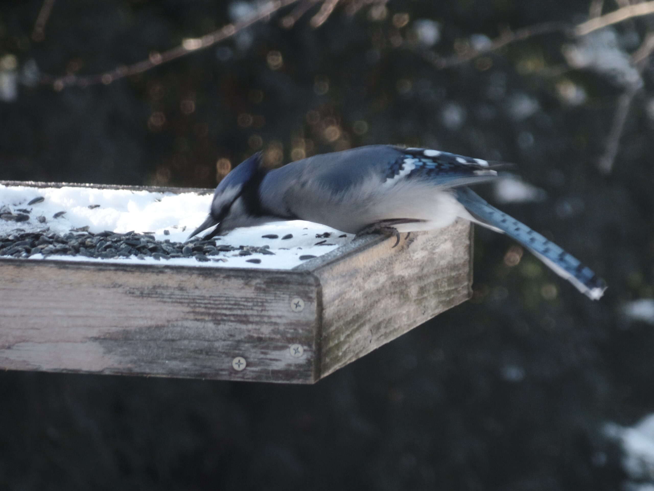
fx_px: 9125
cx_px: 327
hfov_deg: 4.1
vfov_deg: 3.1
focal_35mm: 483
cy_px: 246
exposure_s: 1/90
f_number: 5.9
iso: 240
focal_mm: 86.1
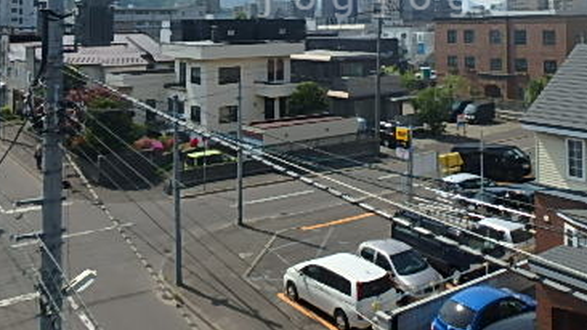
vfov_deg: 27.9
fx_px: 623
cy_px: -2
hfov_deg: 50.0
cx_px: 367
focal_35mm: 40
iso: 125
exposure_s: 1/640
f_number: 6
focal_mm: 3.7
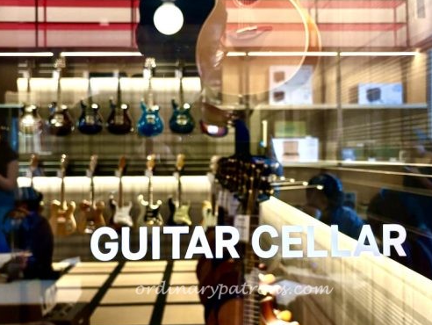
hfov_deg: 53.9
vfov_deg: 41.5
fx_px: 425
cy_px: 208
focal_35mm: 34
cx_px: 232
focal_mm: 5.96
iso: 400
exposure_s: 1/50
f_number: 1.6
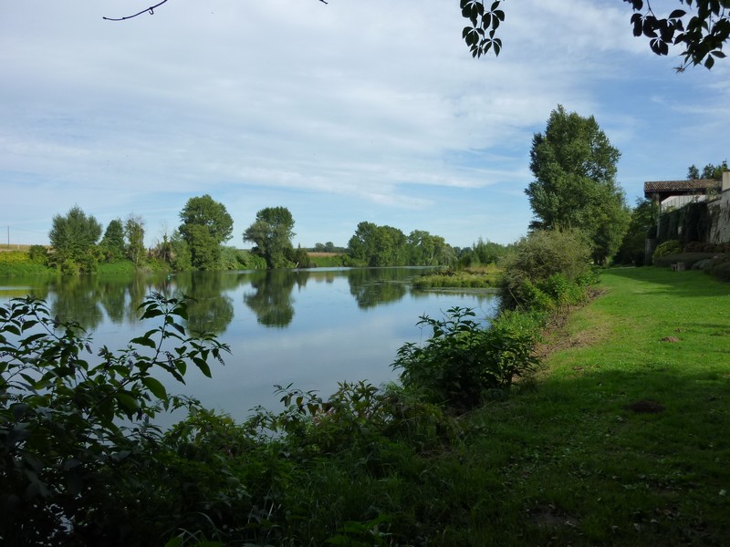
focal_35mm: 25
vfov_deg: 54.9
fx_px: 527
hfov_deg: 69.4
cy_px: 274
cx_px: 365
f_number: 3.3
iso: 125
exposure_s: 1/800
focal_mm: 4.5
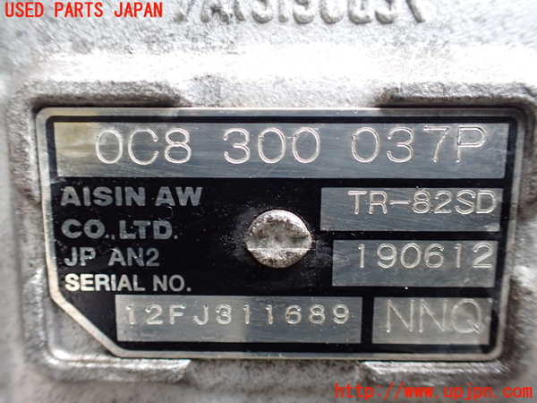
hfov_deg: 60.0
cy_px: 202
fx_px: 465
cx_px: 268
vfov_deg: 46.8
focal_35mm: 30
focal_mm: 5.4
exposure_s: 1/125
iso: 800
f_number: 2.3
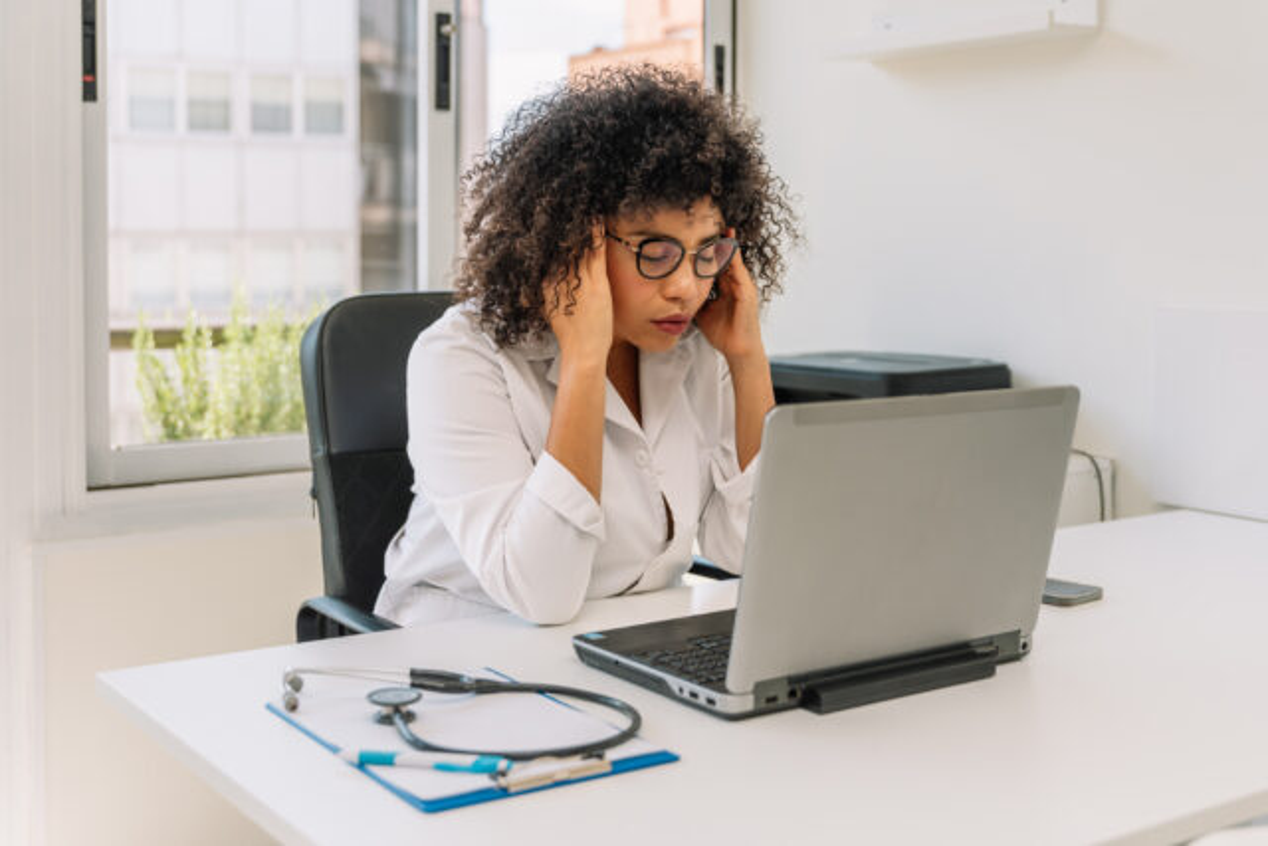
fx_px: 1620
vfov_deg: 29.3
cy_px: 423
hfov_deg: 42.7
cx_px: 634
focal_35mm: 46
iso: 250
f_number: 2.8
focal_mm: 46
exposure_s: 1/800
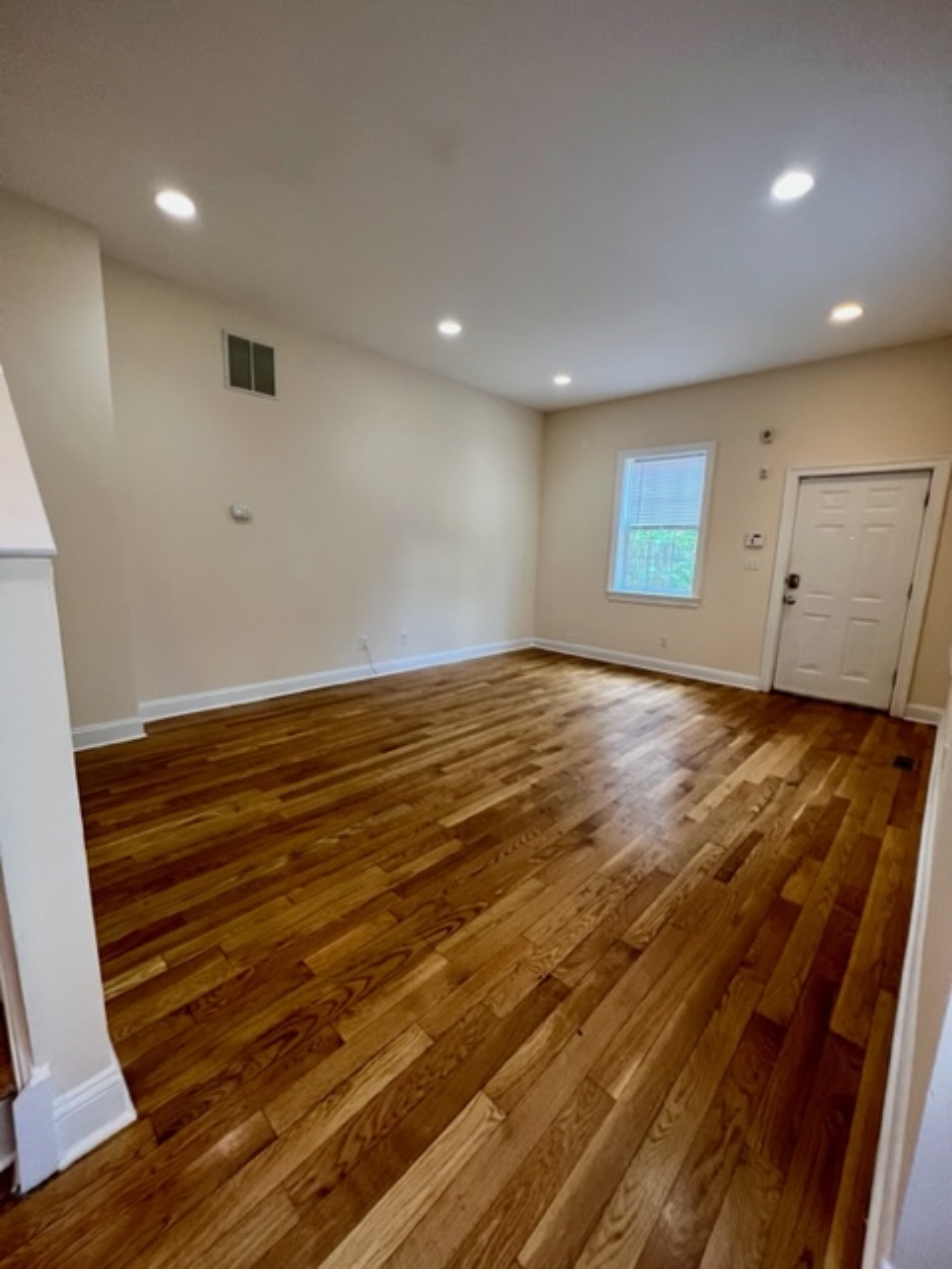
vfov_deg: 106.2
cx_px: 476
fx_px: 477
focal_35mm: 13
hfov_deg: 89.9
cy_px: 634
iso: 200
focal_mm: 1.57
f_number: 1.8
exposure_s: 1/60
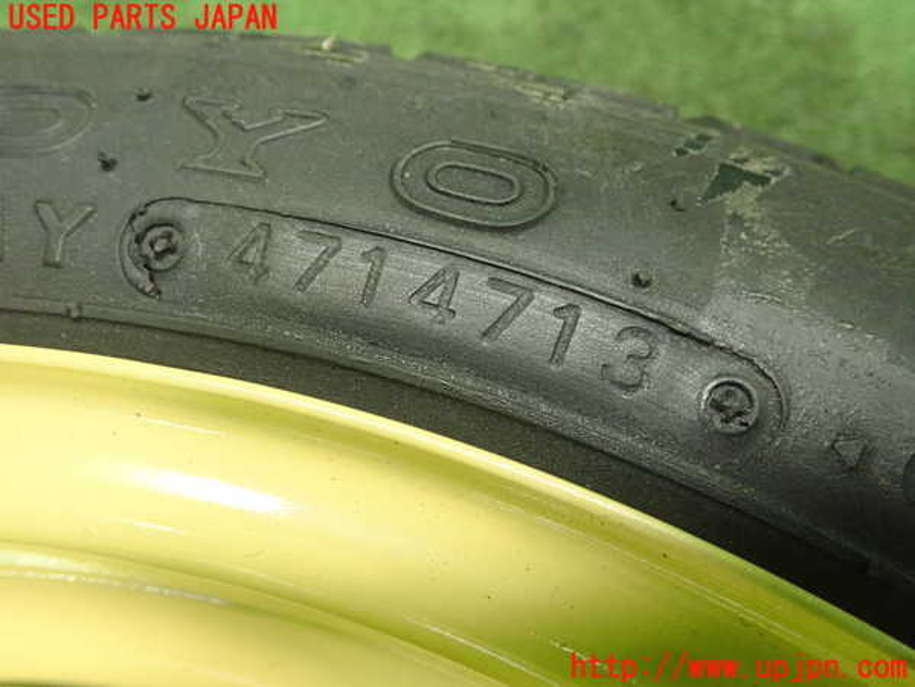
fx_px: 793
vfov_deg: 46.8
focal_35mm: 30
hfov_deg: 60.0
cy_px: 344
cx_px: 458
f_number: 2.3
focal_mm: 5.5
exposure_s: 1/100
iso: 800
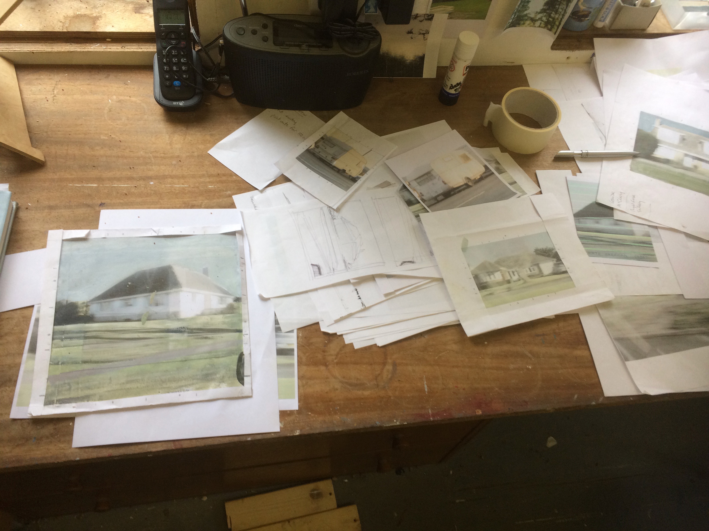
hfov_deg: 61.7
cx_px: 354
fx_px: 594
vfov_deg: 48.2
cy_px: 266
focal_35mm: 29
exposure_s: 1/100
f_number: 2.2
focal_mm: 4.15
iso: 64
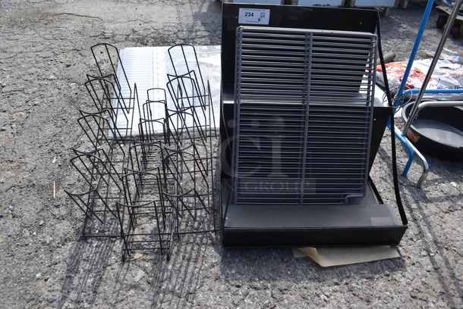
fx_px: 348
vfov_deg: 48.0
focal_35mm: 27
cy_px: 154
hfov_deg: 67.3
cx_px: 232
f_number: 7.1
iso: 200
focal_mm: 18
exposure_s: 1/320
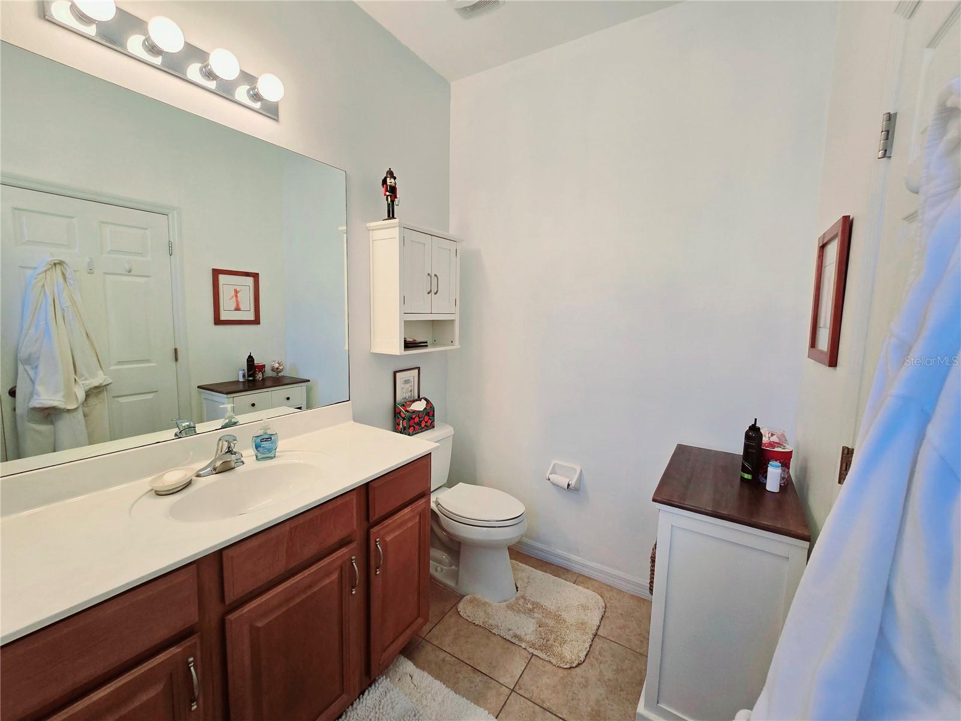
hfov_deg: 106.2
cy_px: 360
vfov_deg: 89.9
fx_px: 361
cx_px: 480
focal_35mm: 13
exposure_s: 1/60.2
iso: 80
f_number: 2.2
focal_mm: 2.2
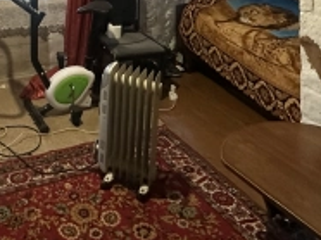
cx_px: 60
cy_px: -45
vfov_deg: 27.3
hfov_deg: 38.8
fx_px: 435
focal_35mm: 47
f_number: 2.2
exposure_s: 1/50
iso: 400
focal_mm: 2.22
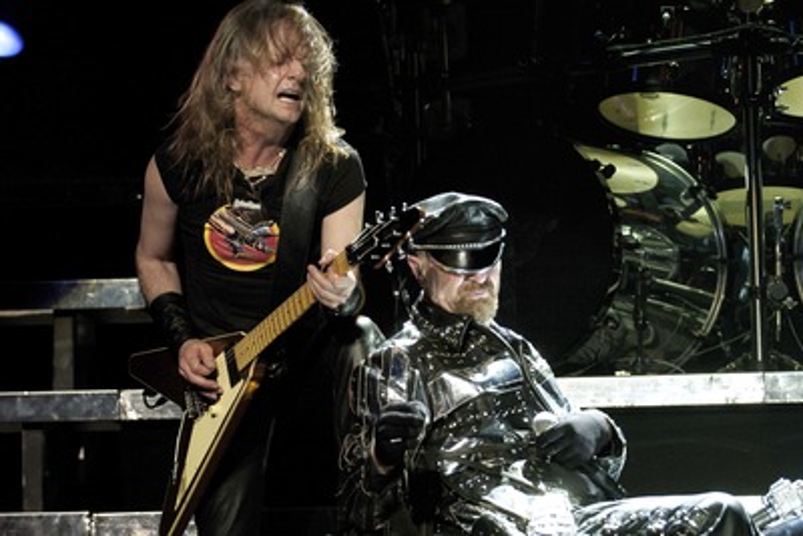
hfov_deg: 13.4
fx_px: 3414
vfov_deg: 9.0
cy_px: 268
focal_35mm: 153
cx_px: 402
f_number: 2.8
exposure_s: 1/320
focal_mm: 102
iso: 400
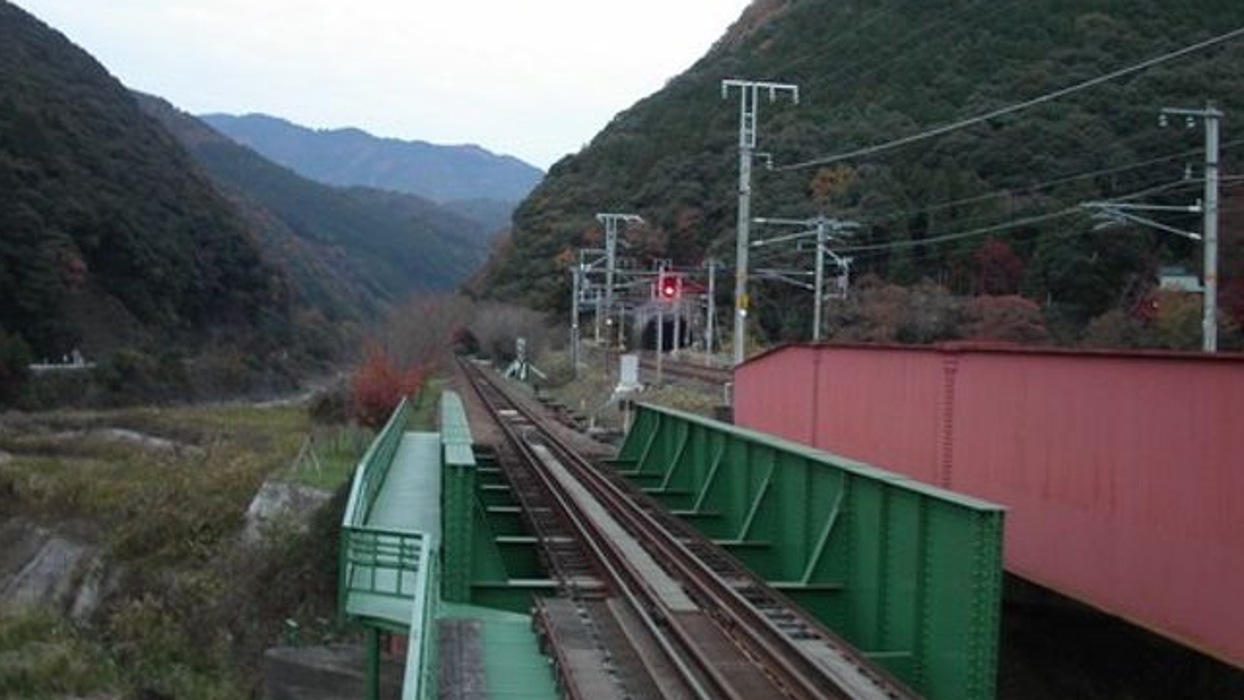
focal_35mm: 42
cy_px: 330
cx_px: 620
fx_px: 1385
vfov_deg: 28.3
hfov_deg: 48.4
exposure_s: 1/15
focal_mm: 7.8
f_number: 2.8
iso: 200
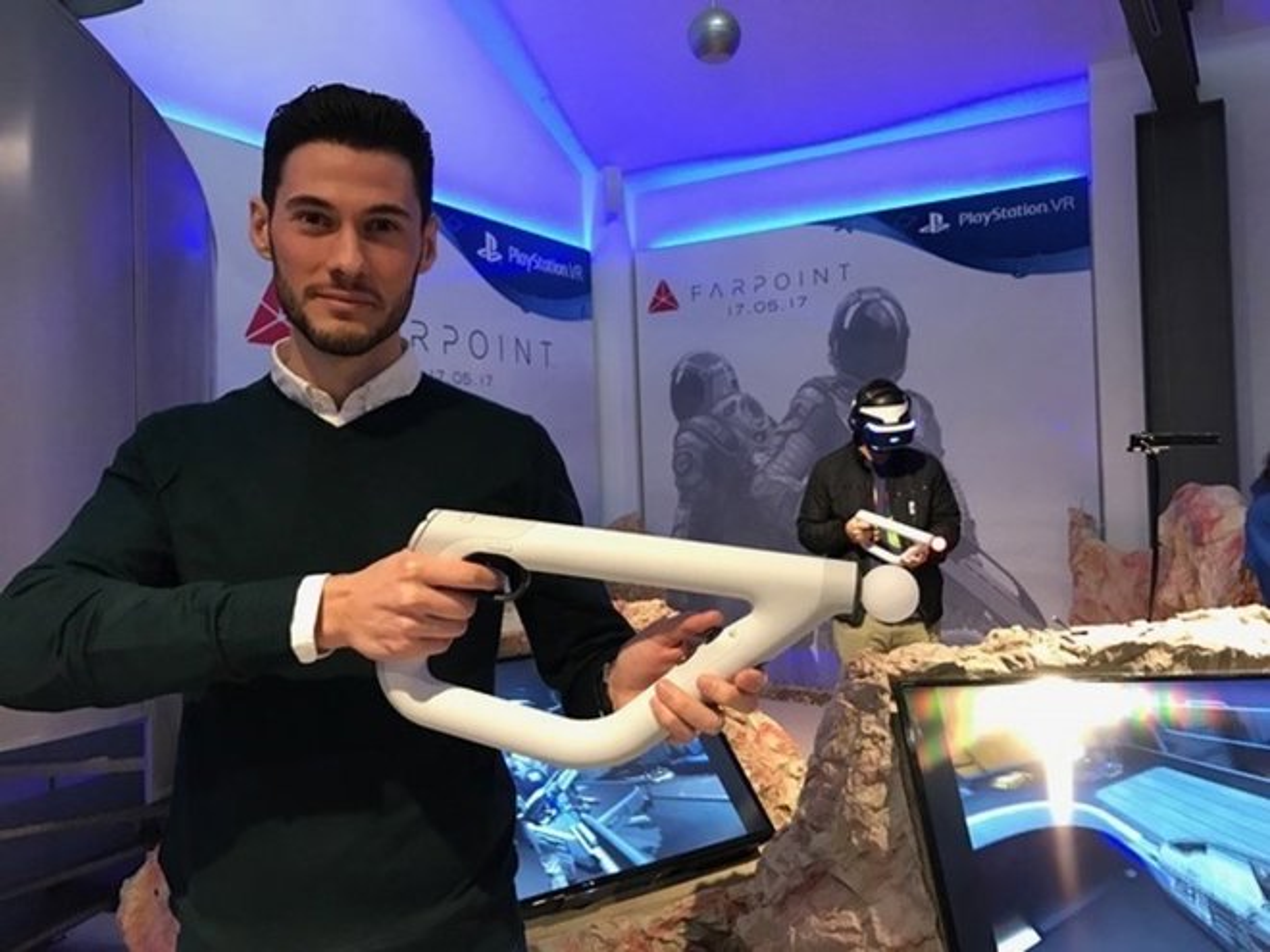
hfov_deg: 63.4
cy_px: 476
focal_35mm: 28
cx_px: 635
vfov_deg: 49.7
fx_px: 1027
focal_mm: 3.99
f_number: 1.8
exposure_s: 1/17
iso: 80
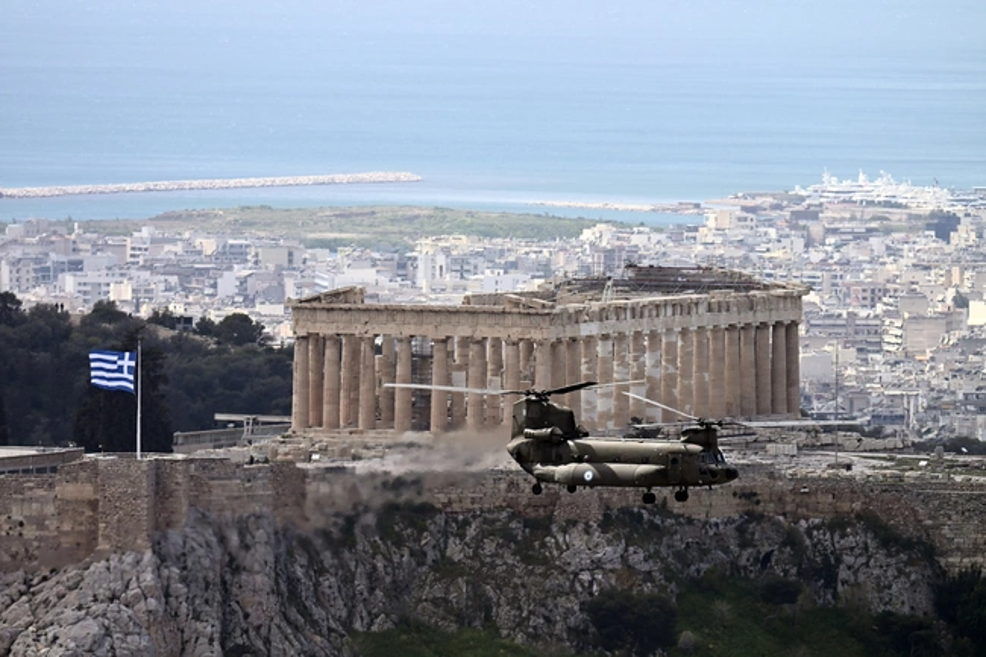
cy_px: 328
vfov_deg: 2.3
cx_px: 493
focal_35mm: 600
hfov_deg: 3.4
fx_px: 16428
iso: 500
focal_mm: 600
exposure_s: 1/1600
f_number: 8
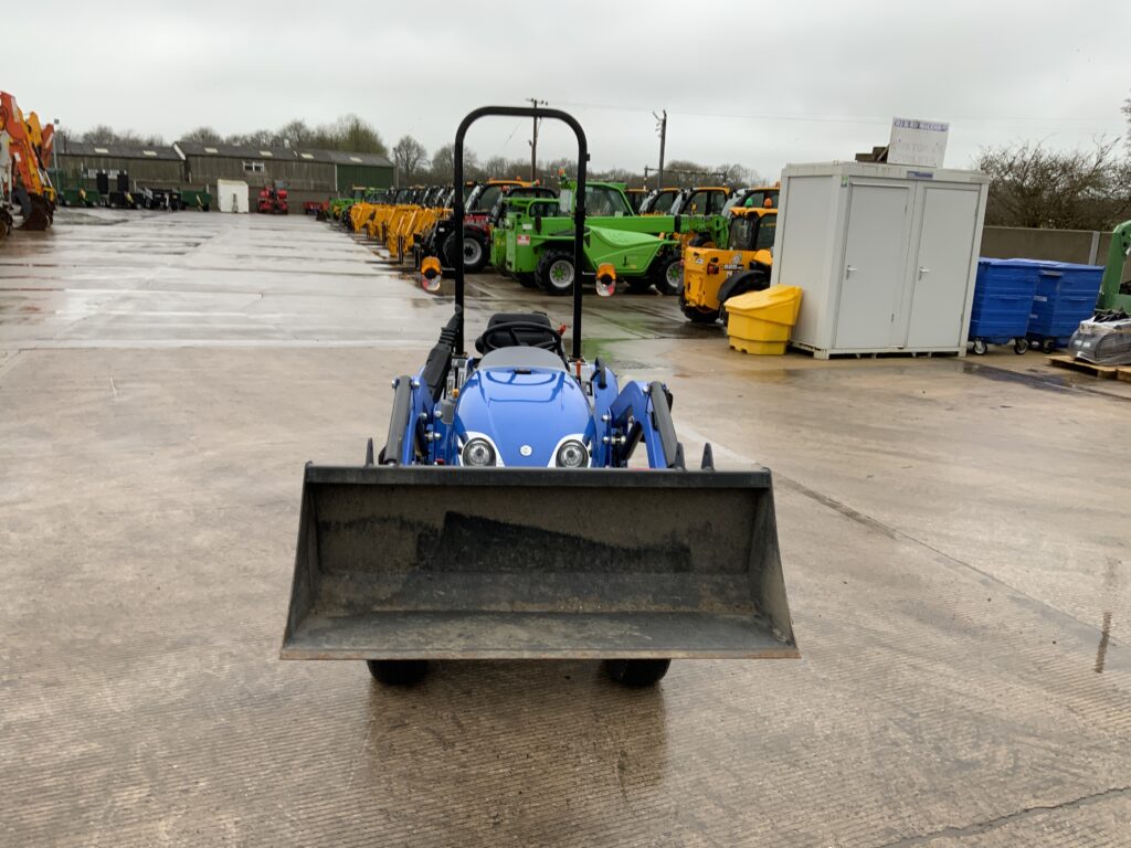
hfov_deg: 61.7
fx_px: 948
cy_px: 424
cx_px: 566
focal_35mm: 29
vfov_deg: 48.2
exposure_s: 1/185
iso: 16
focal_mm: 3
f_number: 1.8
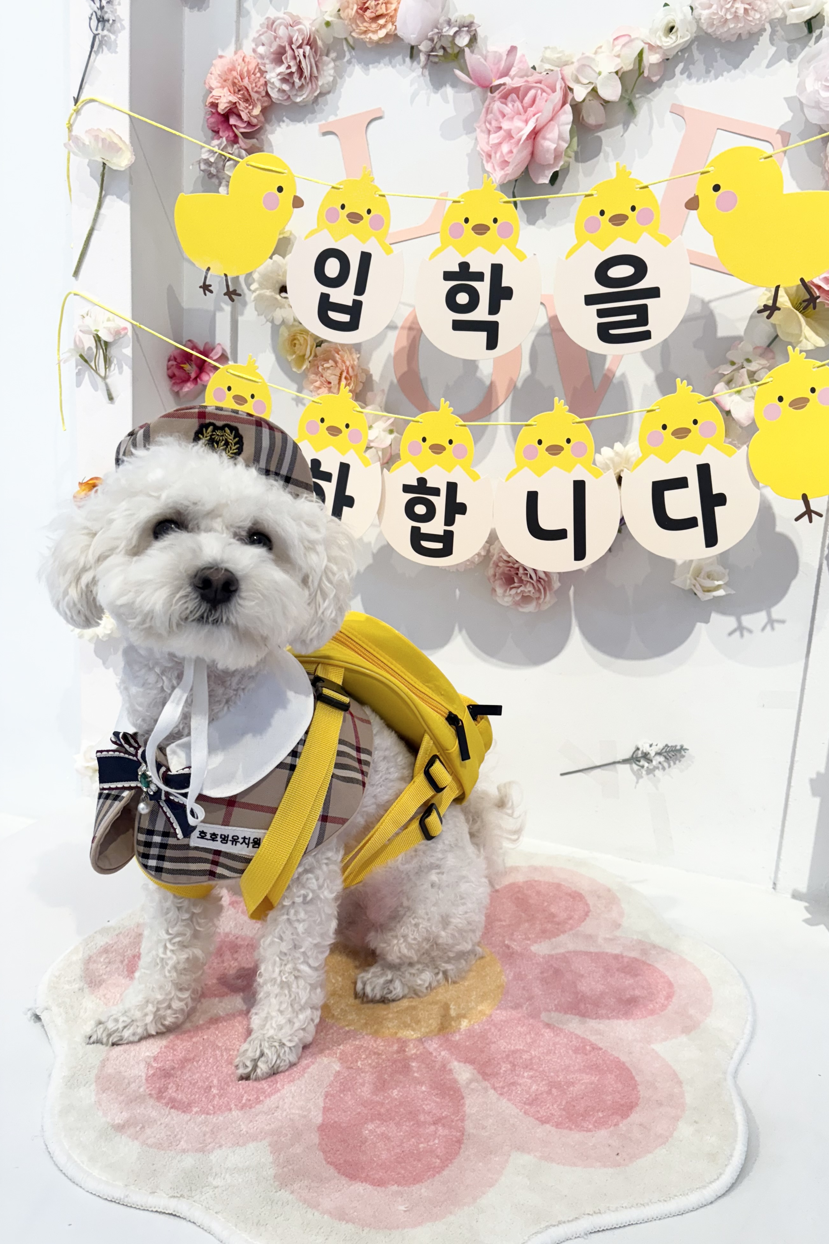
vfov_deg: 65.5
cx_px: 477
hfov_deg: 46.3
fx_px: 967
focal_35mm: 28
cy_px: 621
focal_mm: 5.96
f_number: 1.6
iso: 80
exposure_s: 1/120
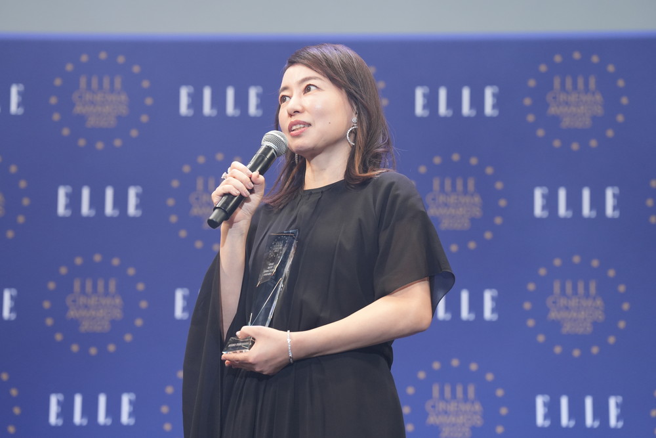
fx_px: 2916
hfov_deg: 12.8
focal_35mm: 160
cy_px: 219
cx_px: 328
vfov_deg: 8.6
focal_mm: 160
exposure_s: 1/200
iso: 1600
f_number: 4
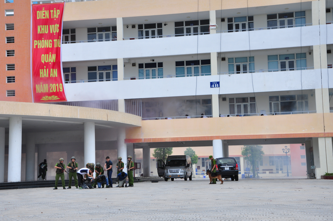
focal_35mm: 60
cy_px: 110
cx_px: 166
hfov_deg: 33.4
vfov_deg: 22.6
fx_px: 554
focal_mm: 40
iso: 400
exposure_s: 1/320
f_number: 9
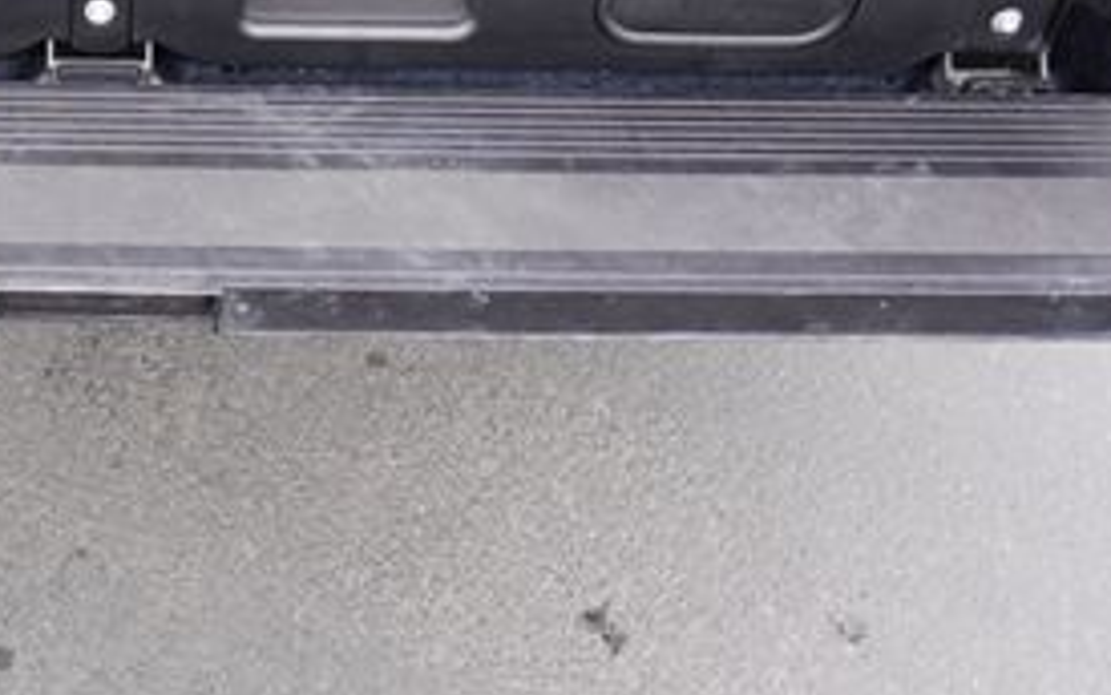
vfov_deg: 22.2
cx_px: 73
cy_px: 77
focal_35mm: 57
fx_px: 1726
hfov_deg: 33.4
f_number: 4
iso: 100
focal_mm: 16
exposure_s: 1/60
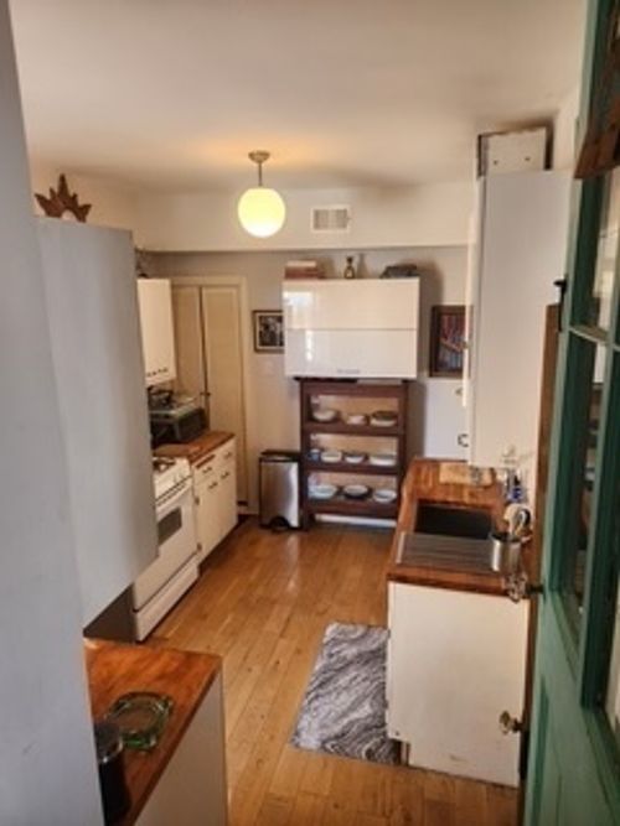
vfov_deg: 73.9
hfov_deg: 58.9
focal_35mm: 23
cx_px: 310
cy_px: 413
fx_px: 549
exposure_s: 1/120
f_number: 1.8
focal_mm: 5.4
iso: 320
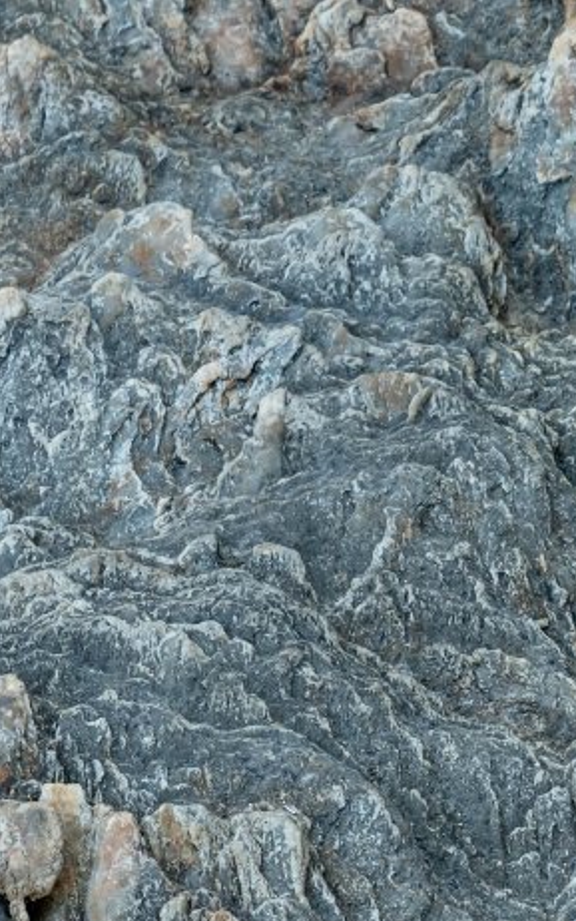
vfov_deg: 8.5
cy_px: 804
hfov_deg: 5.2
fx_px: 6200
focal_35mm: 247
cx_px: 1048
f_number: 10
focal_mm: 70
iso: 400
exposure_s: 1/125
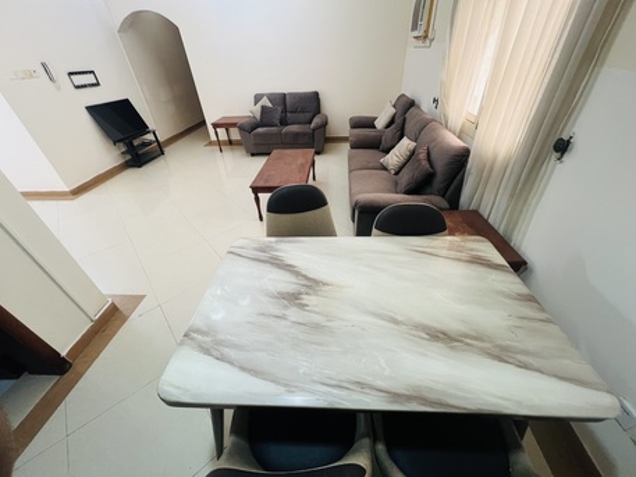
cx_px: 318
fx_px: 239
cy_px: 238
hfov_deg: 106.2
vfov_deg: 89.9
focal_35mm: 13
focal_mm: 1.57
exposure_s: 1/50
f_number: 1.8
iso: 200
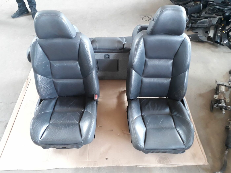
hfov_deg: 65.3
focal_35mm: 27
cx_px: 116
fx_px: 180
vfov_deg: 51.4
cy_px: 86
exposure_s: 1/17
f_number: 1.9
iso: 200
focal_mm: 3.6
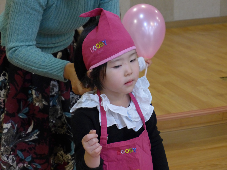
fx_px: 525
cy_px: 85
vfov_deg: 18.4
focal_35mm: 80
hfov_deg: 24.4
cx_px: 114
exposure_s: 1/200
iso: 800
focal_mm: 15.7
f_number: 2.2
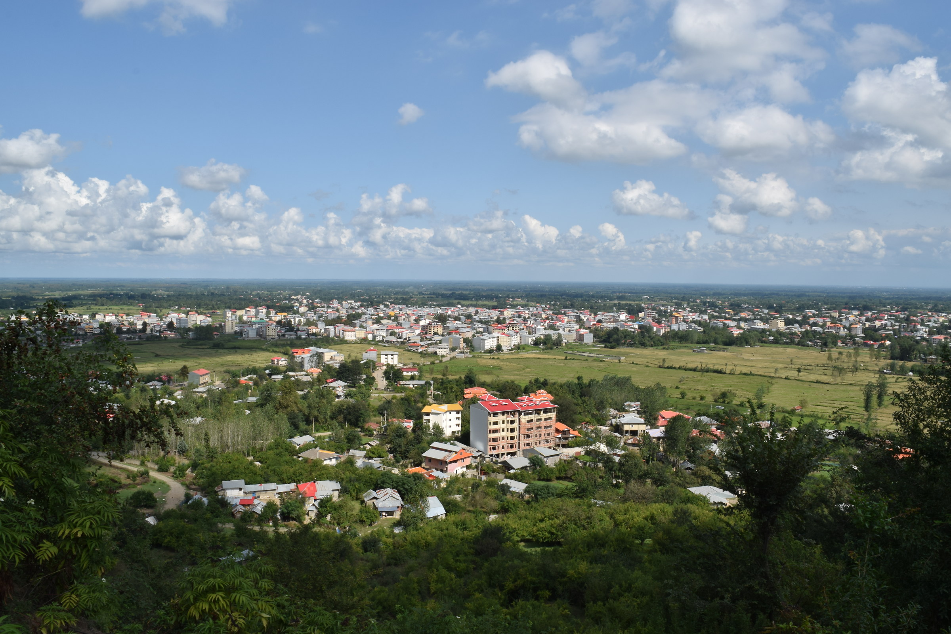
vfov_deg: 47.9
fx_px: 713
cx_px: 476
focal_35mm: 27
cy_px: 317
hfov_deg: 67.4
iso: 100
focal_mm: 18
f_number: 22
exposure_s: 1/80
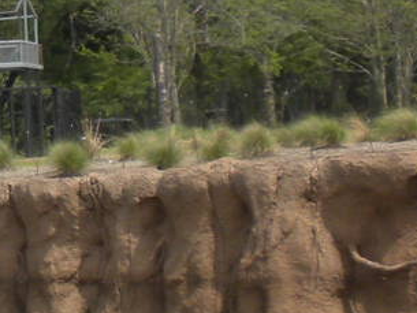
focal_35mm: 194
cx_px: -470
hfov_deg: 9.4
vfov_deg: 7.7
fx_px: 2338
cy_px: 141
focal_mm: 6.6
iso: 64
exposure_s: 1/113
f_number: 10
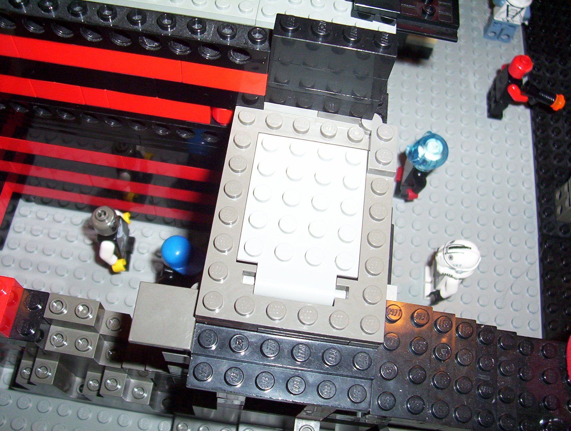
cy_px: 216
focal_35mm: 43
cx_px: 286
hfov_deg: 43.8
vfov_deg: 33.7
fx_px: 711
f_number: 2.73
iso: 140
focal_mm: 5.77
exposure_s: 1/60
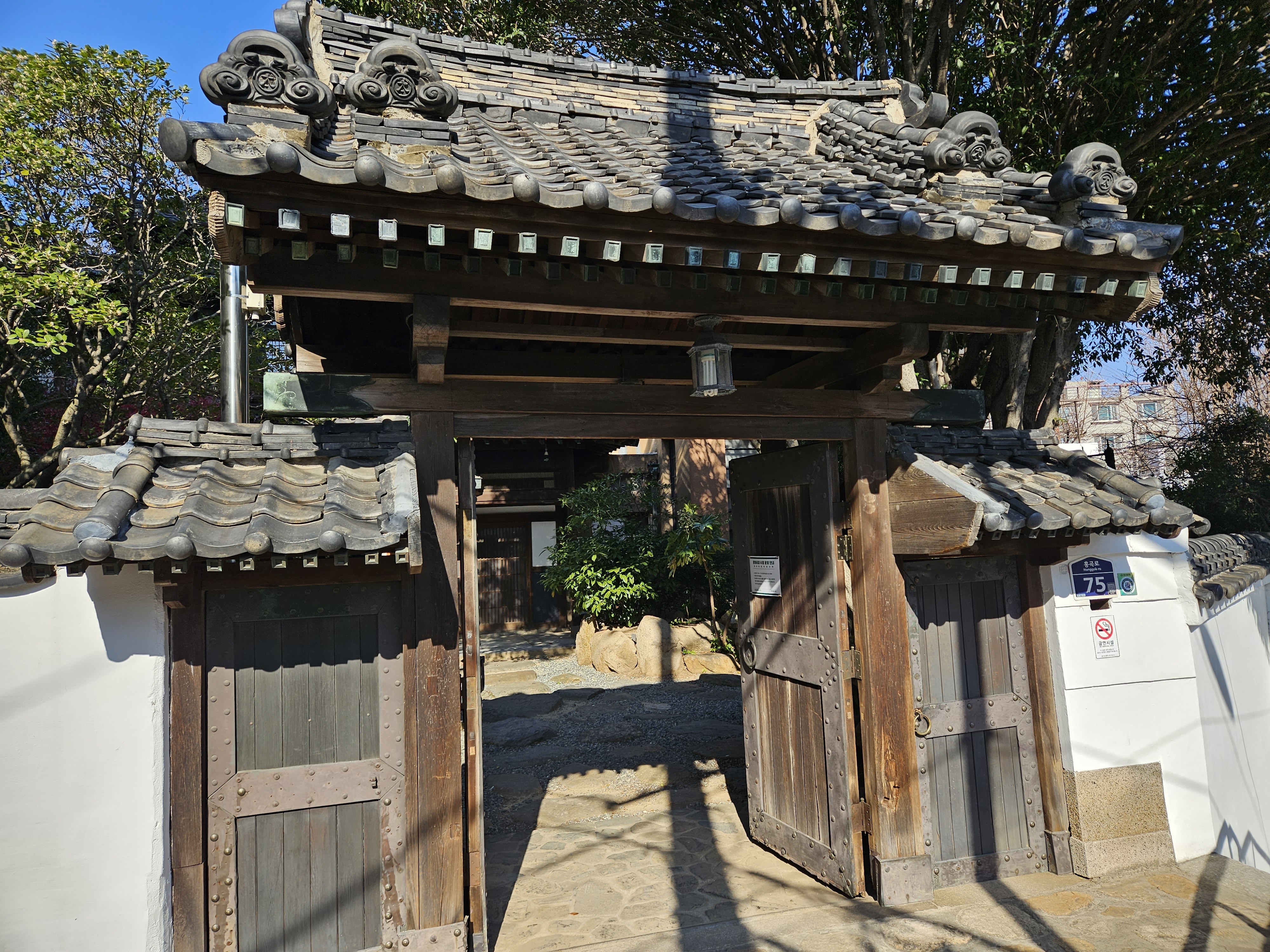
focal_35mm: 23
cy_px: 476
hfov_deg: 73.9
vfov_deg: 58.9
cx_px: 635
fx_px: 844
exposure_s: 1/1225
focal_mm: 5.4
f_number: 1.8
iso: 25
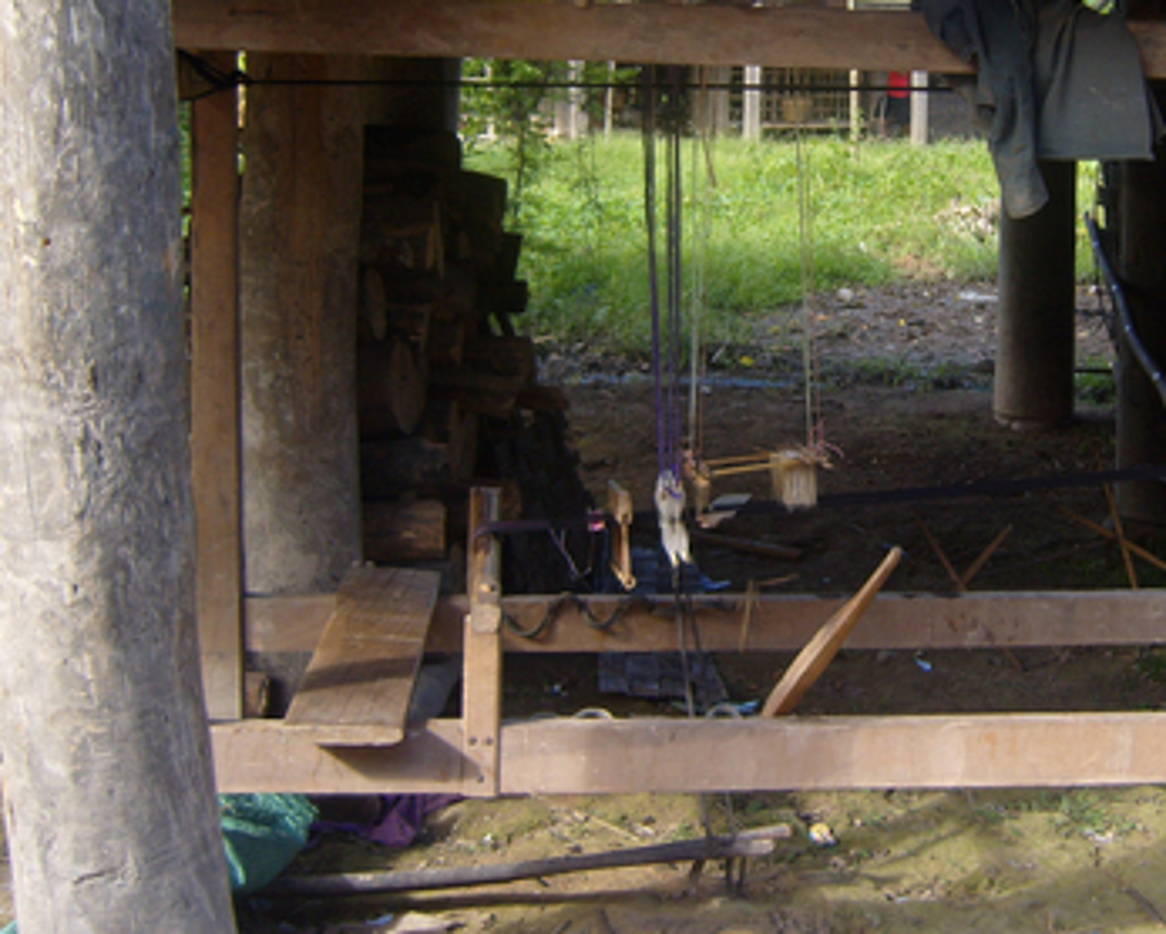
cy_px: 279
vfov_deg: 25.6
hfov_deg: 31.6
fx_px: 2037
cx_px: 823
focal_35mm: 59
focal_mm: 7.4
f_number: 2.8
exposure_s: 1/180
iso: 80
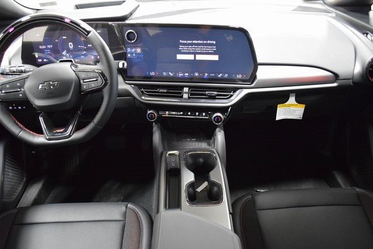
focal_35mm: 27
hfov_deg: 67.4
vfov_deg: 48.0
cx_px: 186
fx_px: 280
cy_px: 124
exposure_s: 1/15
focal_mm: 18
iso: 3200
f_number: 3.5
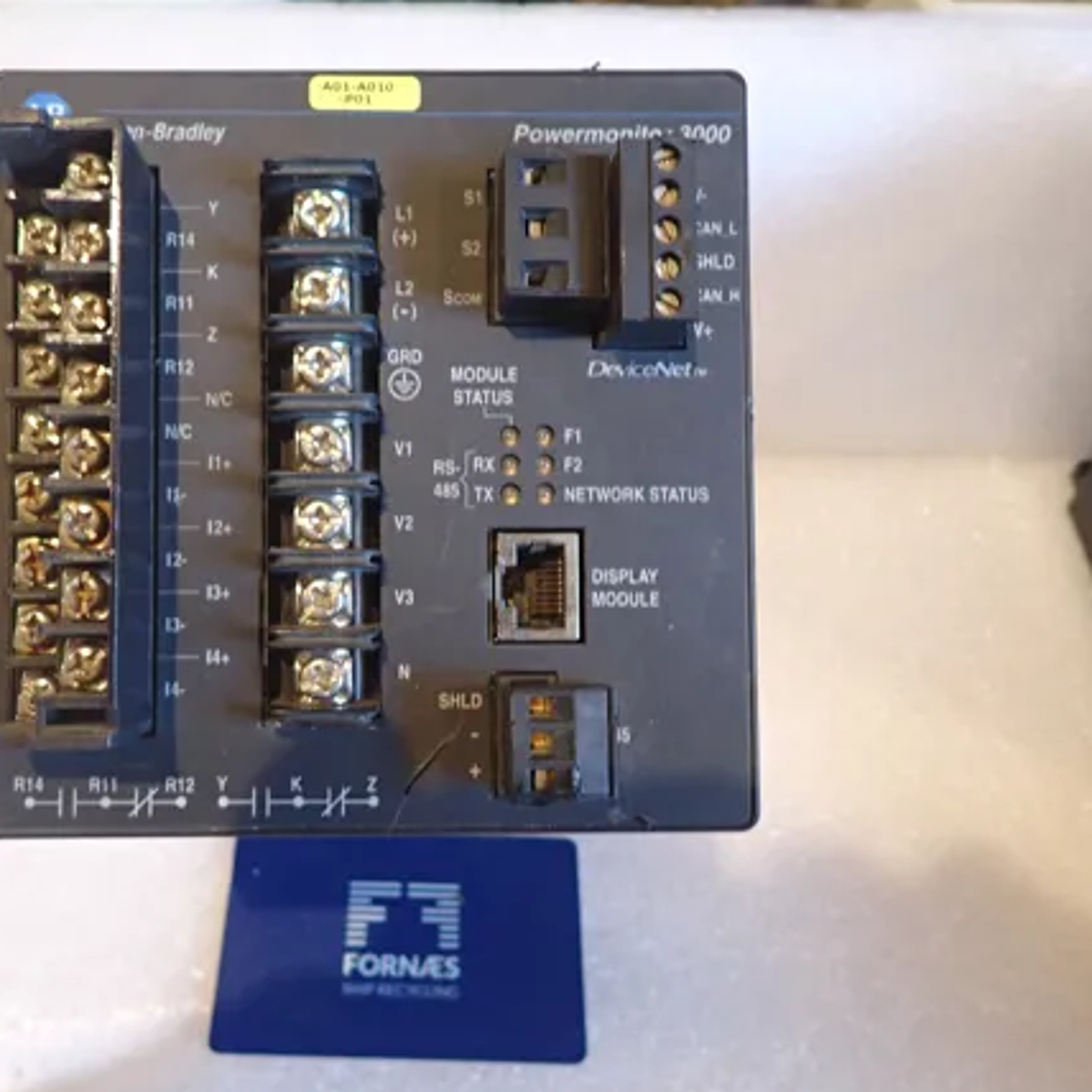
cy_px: 557
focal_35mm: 32
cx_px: 429
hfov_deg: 50.7
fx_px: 1142
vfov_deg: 51.1
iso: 320
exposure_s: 1/30
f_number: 2
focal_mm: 4.5
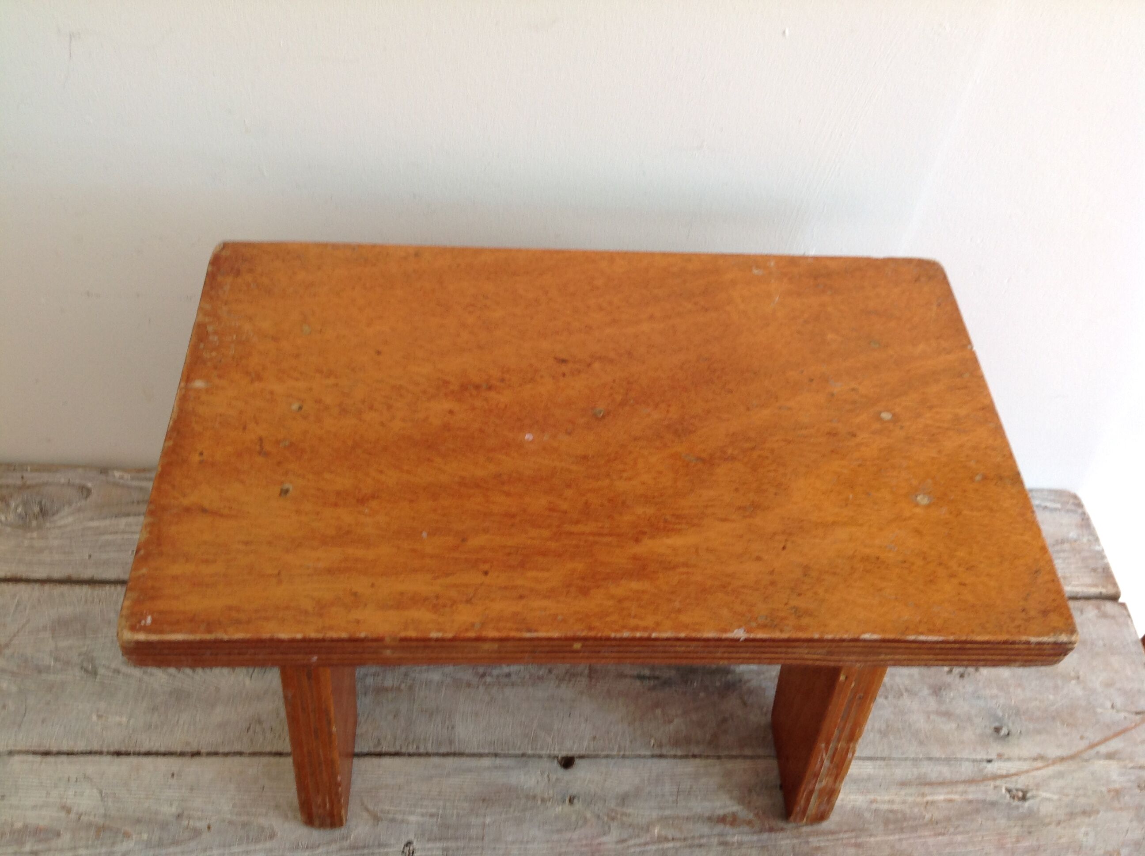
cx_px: 572
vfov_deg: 40.6
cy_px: 428
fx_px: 1156
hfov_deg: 52.7
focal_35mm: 35
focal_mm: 4.28
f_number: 2.4
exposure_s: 1/17
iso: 50
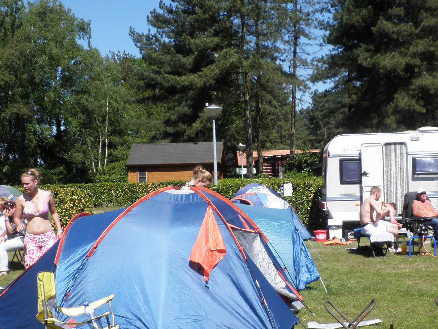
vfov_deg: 25.6
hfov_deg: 33.7
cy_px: 191
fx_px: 721
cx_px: 257
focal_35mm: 57
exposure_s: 1/250
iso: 64
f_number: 5.6
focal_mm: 6.3
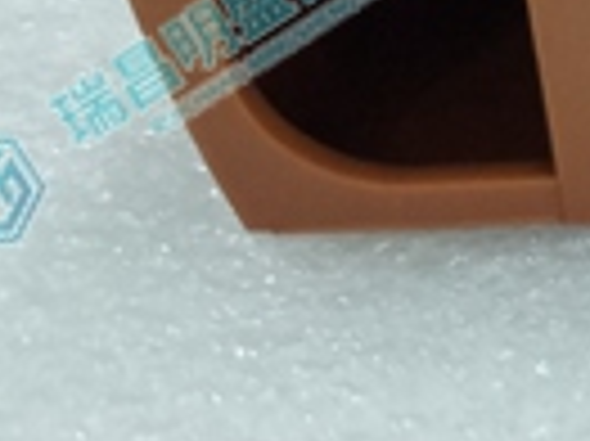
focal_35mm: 149
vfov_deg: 9.7
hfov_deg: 10.8
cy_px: -214
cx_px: 1513
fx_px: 2537
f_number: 1.8
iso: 320
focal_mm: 4.75
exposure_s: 1/50
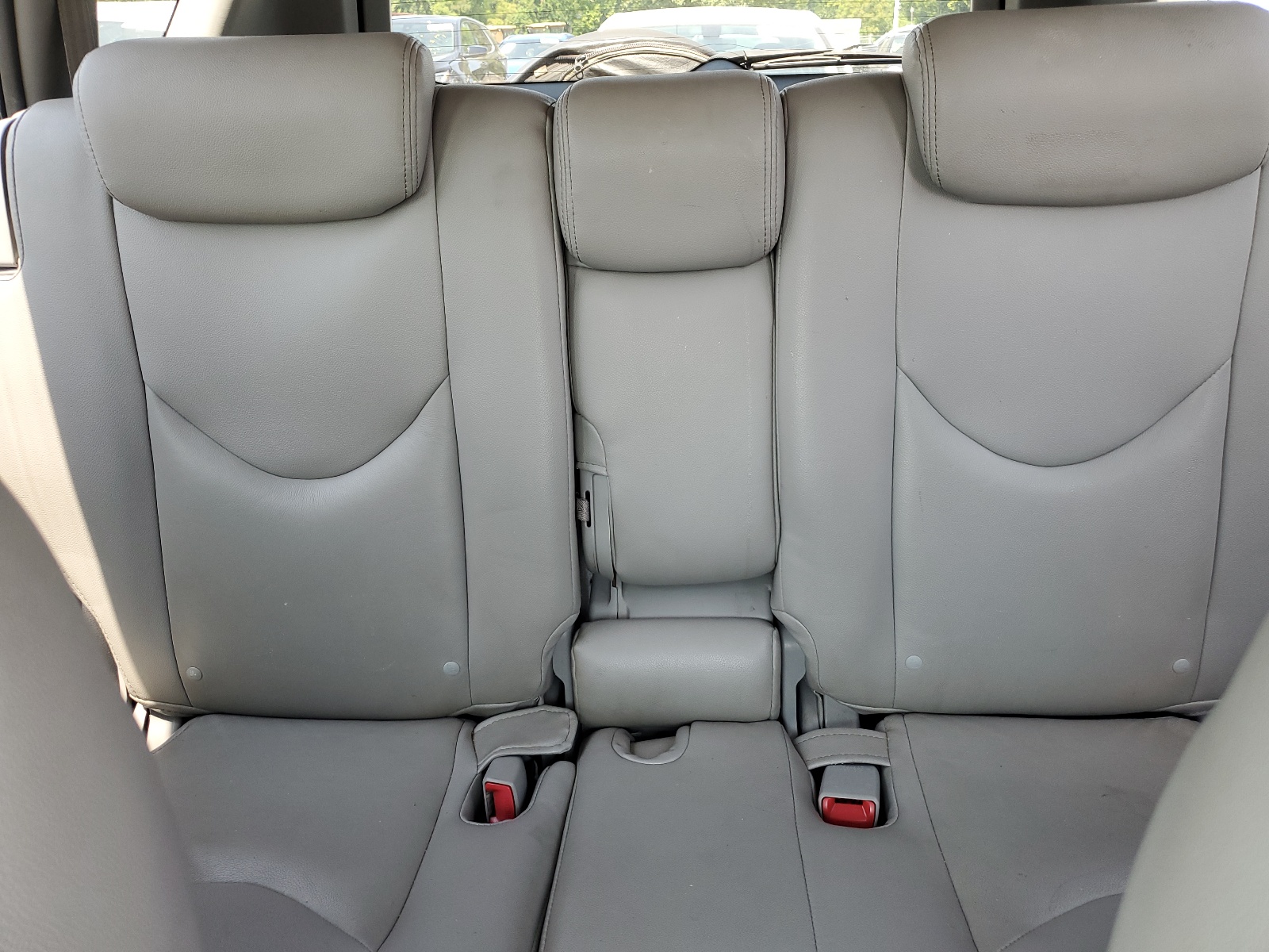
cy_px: 476
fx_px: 953
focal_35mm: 26
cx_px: 634
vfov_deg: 53.1
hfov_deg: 67.3
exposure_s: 1/120
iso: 61
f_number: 1.5
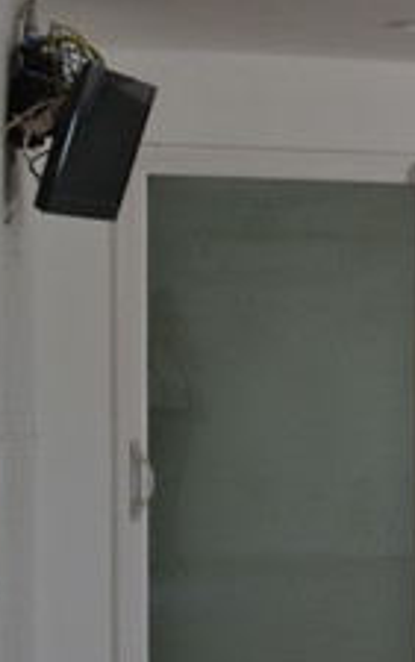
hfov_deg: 10.5
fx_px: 2041
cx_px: 871
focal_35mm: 113
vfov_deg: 18.3
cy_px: 475
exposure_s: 1/125
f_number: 5.6
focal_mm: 26
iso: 400
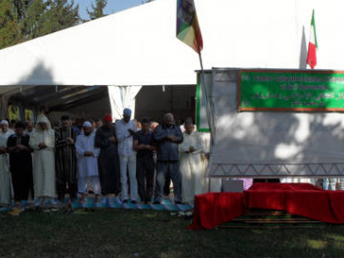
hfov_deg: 34.8
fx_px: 547
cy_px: 125
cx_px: 133
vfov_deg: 26.6
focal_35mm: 55
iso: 80
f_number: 5.2
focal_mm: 6.5
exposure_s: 1/750
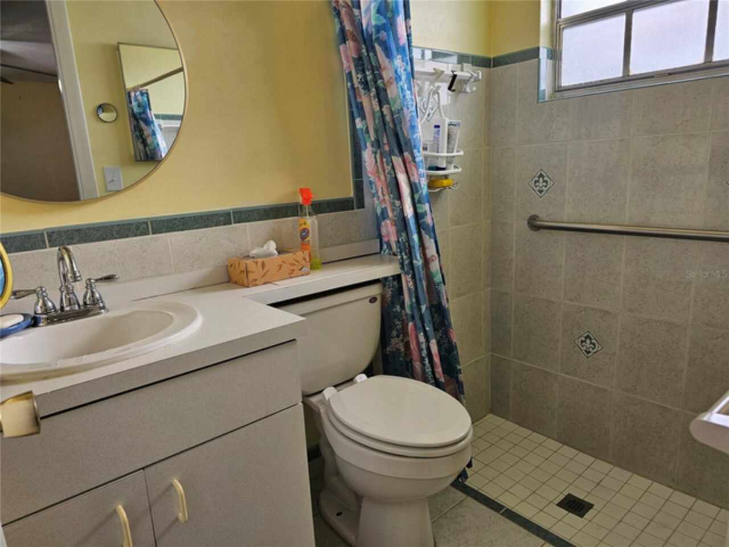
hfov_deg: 73.9
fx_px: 484
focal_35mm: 23
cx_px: 364
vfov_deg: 58.9
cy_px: 274
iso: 64
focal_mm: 6.3
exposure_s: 1/180
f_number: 1.7
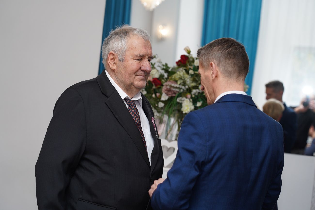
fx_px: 919
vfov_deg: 13.0
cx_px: 158
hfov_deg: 19.5
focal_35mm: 105
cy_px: 105
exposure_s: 1/100
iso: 640
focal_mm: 105
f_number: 5
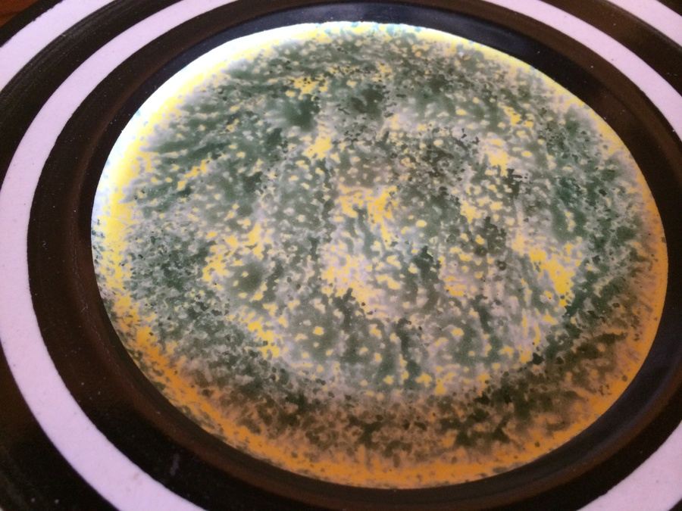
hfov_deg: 60.0
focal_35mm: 30
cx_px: 341
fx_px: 591
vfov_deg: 46.8
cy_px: 256
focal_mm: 4.12
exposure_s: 1/30
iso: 250
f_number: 2.2
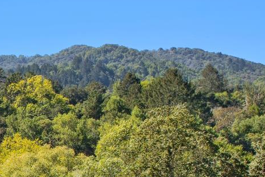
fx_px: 574
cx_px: -99
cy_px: 197
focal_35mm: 78
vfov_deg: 16.9
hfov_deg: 22.6
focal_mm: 24
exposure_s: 1/500
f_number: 8
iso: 400
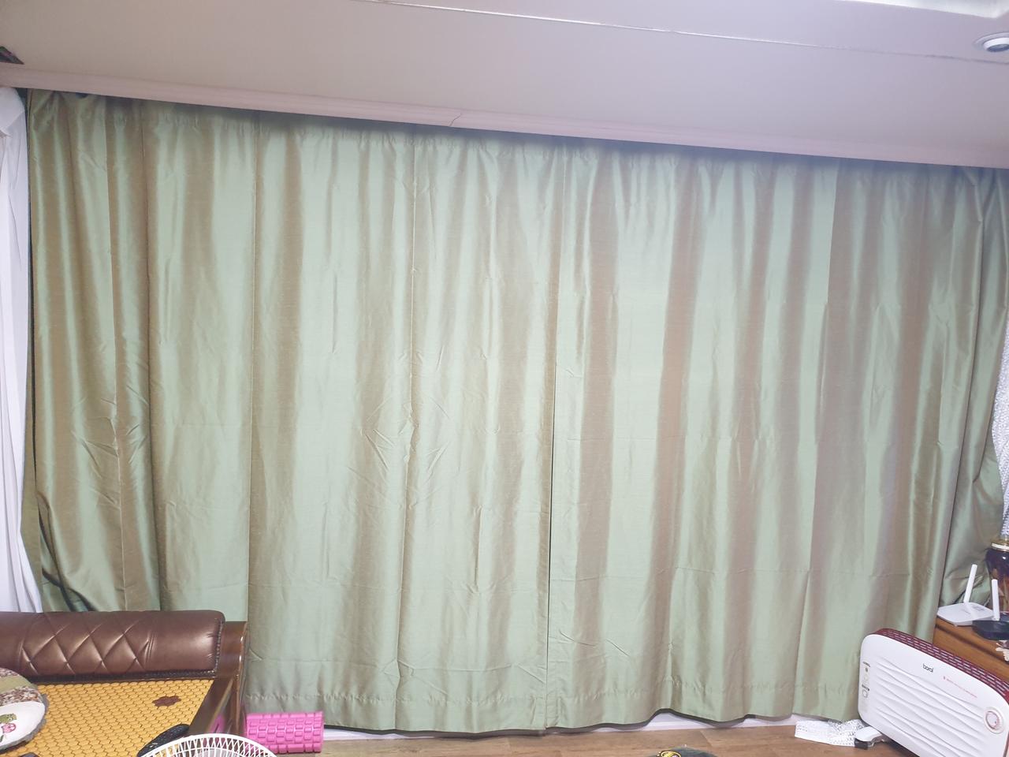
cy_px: 378
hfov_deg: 67.3
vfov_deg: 53.1
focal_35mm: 26
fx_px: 758
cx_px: 504
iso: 320
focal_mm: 4.3
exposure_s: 1/30
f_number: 2.4
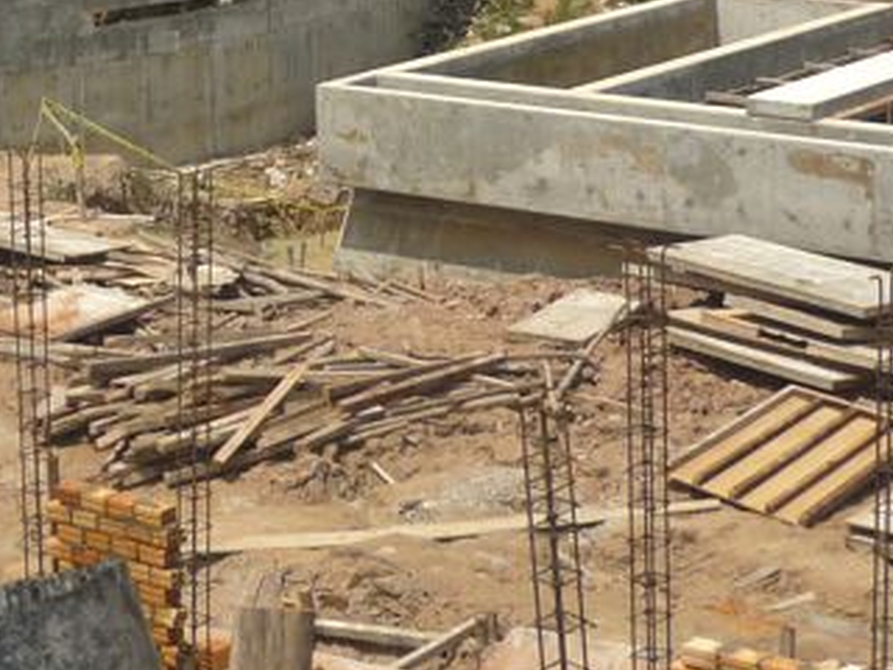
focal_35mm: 103
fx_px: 2657
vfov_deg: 13.8
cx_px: 120
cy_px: -215
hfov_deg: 18.8
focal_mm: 5.5
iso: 100
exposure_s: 1/400
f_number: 8
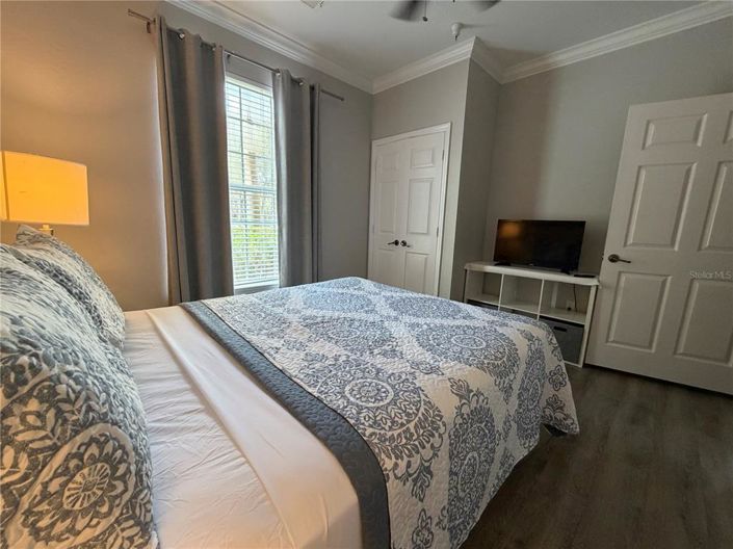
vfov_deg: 85.6
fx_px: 296
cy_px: 274
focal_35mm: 14
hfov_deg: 102.1
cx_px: 366
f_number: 2.2
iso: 250
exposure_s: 1/60
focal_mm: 2.22
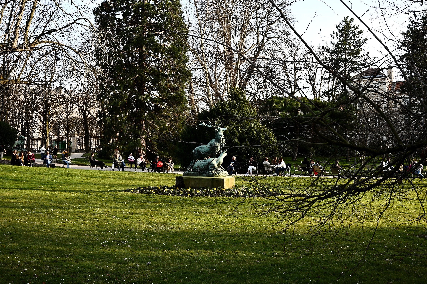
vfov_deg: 33.4
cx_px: 214
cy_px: 142
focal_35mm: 40
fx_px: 474
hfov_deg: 48.5
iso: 100
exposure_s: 1/25
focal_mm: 40
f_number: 11
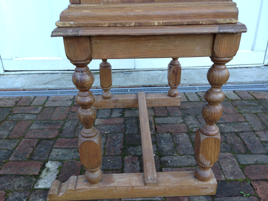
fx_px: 255
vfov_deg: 42.9
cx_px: 134
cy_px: 100
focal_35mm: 33
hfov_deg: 55.4
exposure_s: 1/60
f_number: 2.4
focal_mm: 4.12
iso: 50
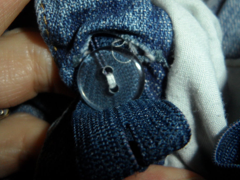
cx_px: 121
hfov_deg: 52.6
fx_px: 243
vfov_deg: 40.7
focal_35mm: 35
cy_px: 91
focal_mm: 4.1
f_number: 8.2
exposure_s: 1/10
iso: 100
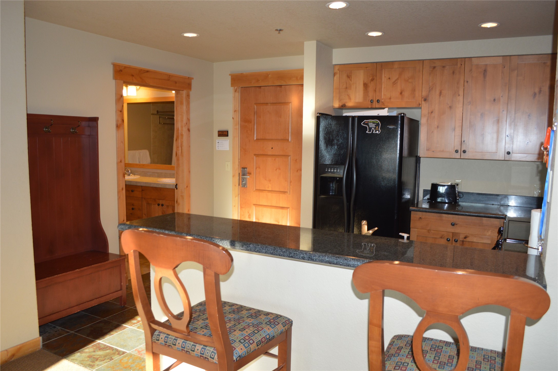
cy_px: 186
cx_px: 279
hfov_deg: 67.4
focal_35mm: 27
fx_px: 418
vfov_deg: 47.8
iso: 400
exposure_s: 1/80
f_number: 4
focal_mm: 18
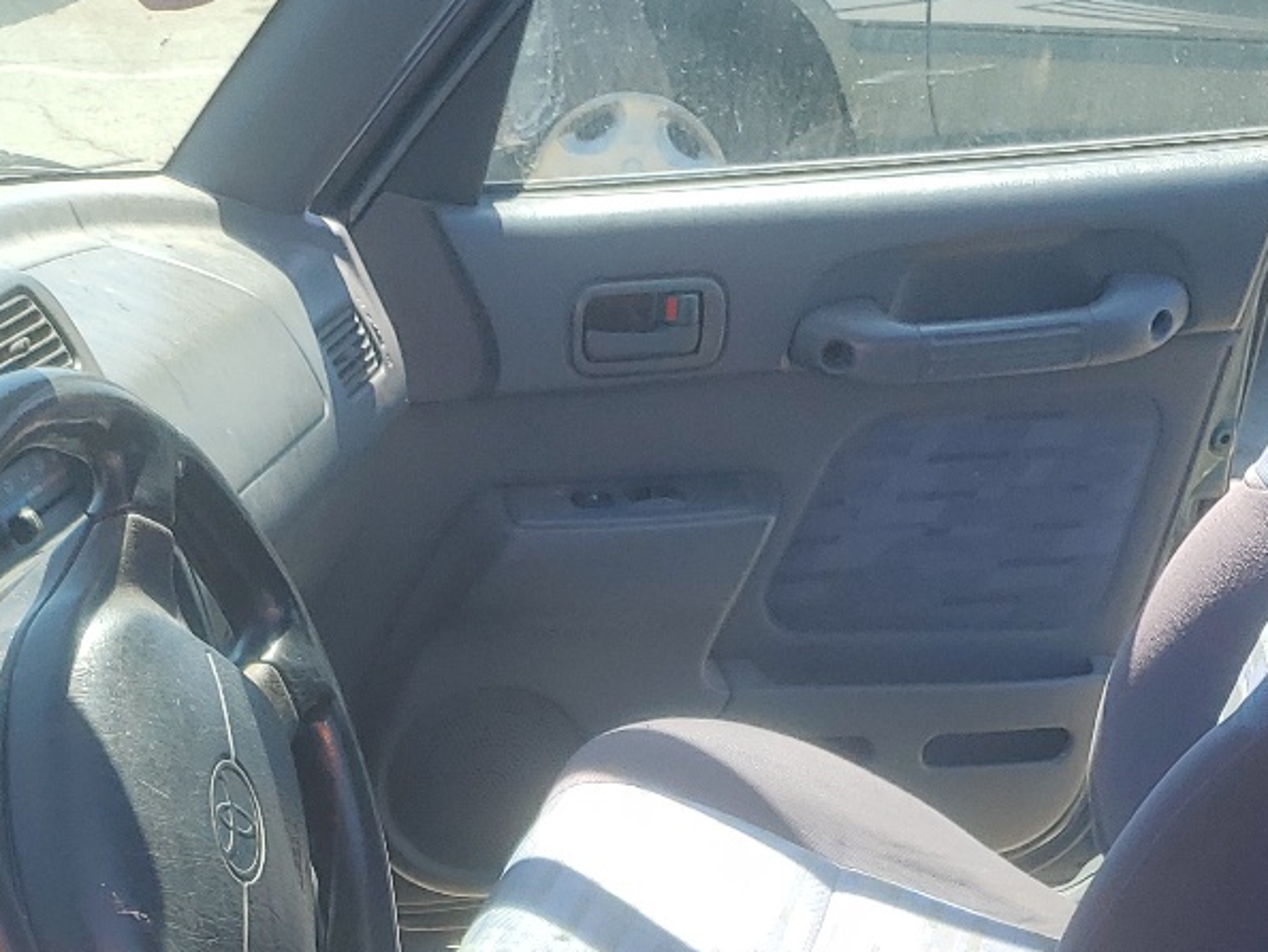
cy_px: 1240
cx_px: 335
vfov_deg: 19.4
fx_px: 2565
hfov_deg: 27.4
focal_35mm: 70
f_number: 1.5
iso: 50
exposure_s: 1/625
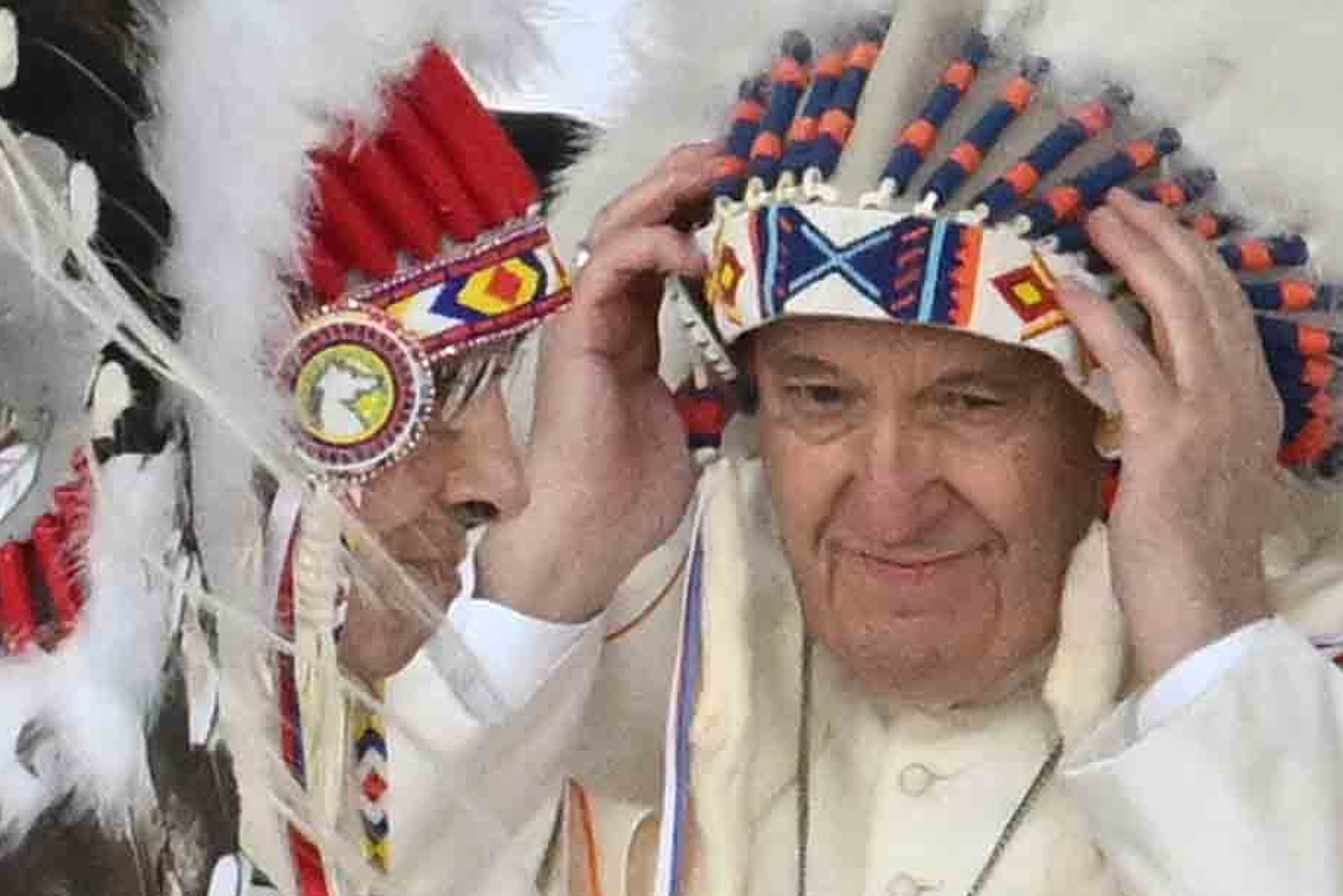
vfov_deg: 2.6
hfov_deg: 3.9
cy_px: 469
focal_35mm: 525
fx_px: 19590
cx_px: 501
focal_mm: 400
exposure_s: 1/2000
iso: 3200
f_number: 11
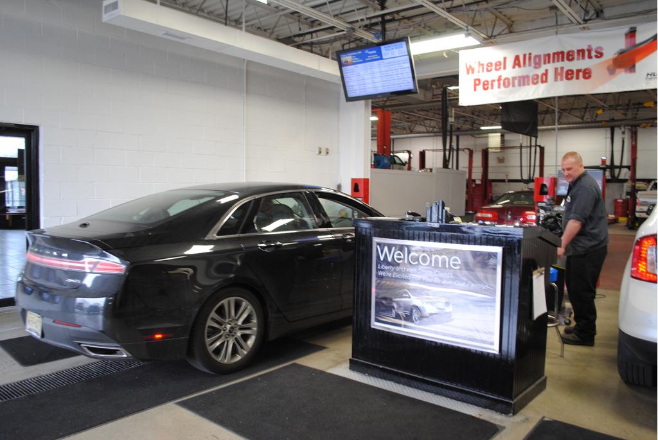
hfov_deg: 67.3
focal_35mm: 27
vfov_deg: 48.0
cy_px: 220
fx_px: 494
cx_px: 329
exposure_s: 1/40
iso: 200
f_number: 3.5
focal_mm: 18
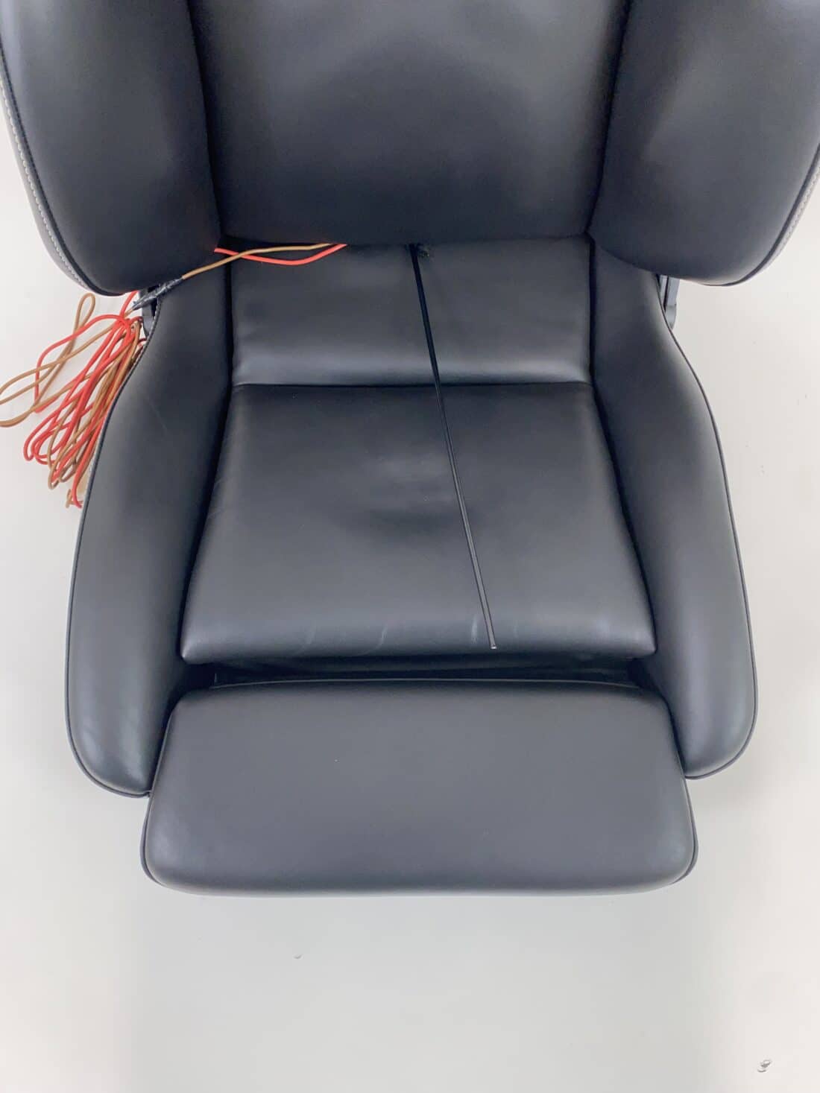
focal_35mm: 26
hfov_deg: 53.1
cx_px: 410
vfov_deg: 67.3
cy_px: 546
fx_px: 821
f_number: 1.8
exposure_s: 1/47
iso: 32
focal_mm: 4.25
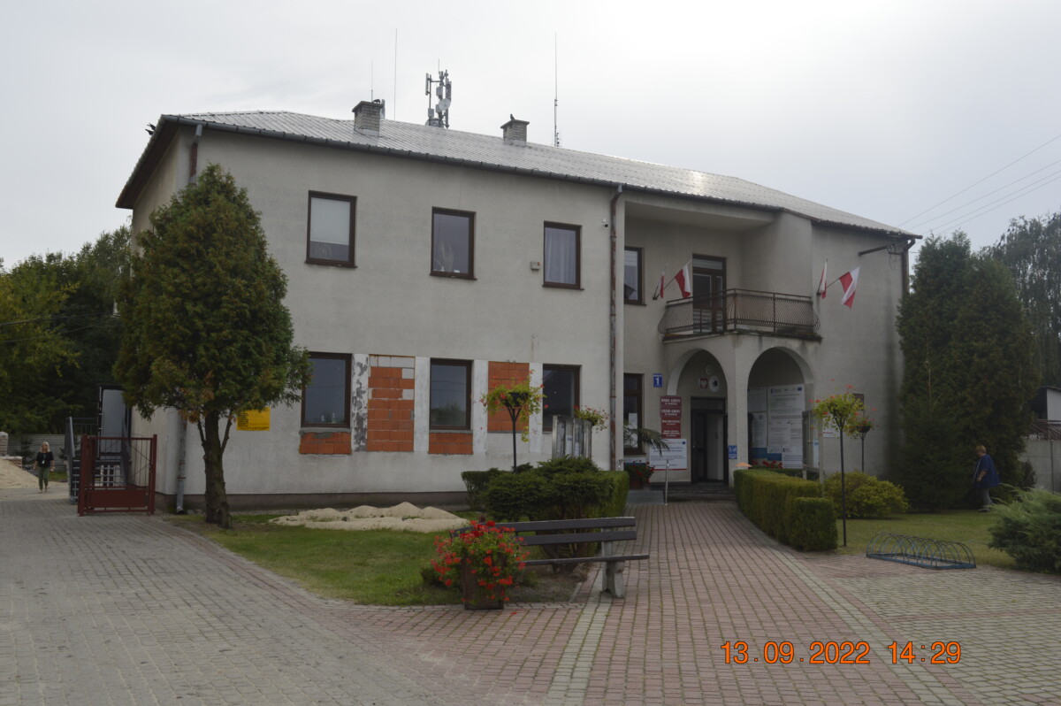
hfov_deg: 55.1
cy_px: 353
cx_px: 530
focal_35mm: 34
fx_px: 1016
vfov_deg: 38.3
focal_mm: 23
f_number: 8
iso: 100
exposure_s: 1/200
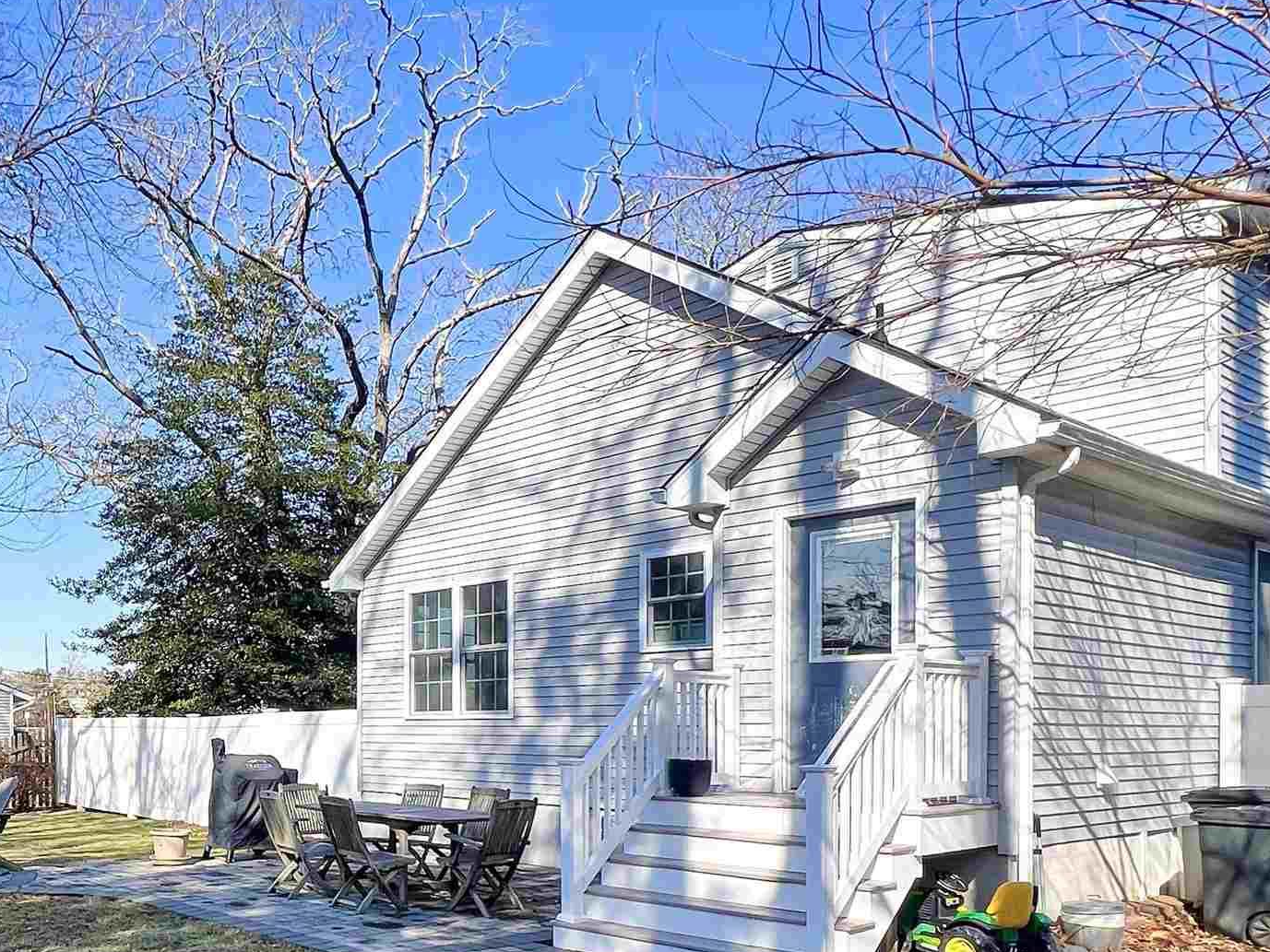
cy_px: 740
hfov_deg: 55.8
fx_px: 1064
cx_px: 201
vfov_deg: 46.1
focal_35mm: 29
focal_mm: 1.57
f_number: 1.8
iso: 32
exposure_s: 1/935
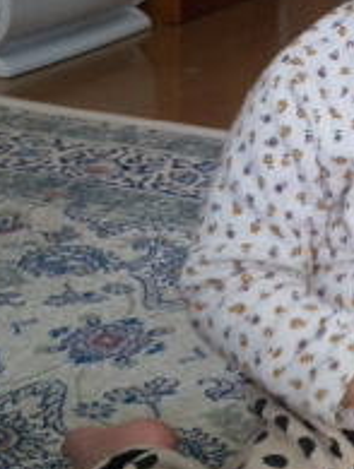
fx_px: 1291
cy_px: 197
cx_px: 549
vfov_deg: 20.6
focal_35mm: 95
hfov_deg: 14.4
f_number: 2.8
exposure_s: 1/33.3
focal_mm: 4.82
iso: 119
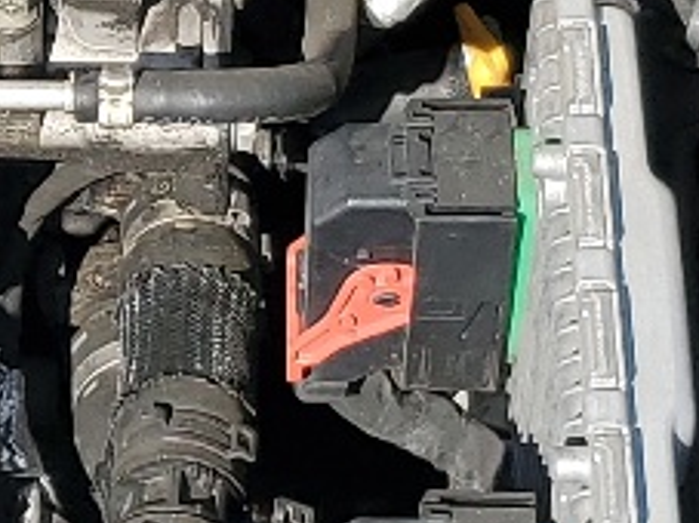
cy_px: 246
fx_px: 3693
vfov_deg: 8.1
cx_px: -55
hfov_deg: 10.7
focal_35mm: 183
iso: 50
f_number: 1.5
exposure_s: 1/3333
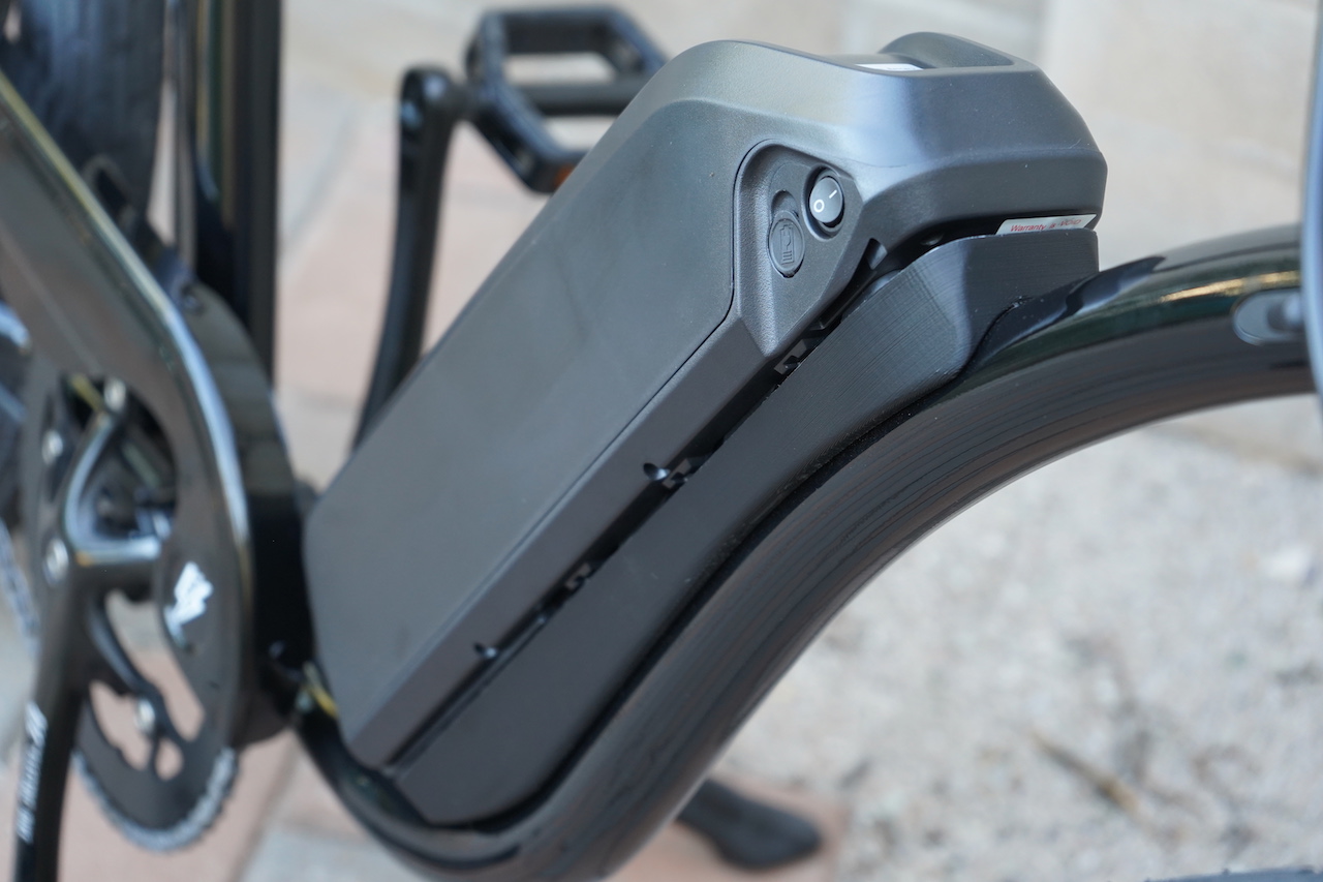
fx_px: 2572
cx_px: 662
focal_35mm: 70
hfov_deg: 28.8
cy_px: 441
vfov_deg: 19.5
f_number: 5.6
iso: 1250
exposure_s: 1/80
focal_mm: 70
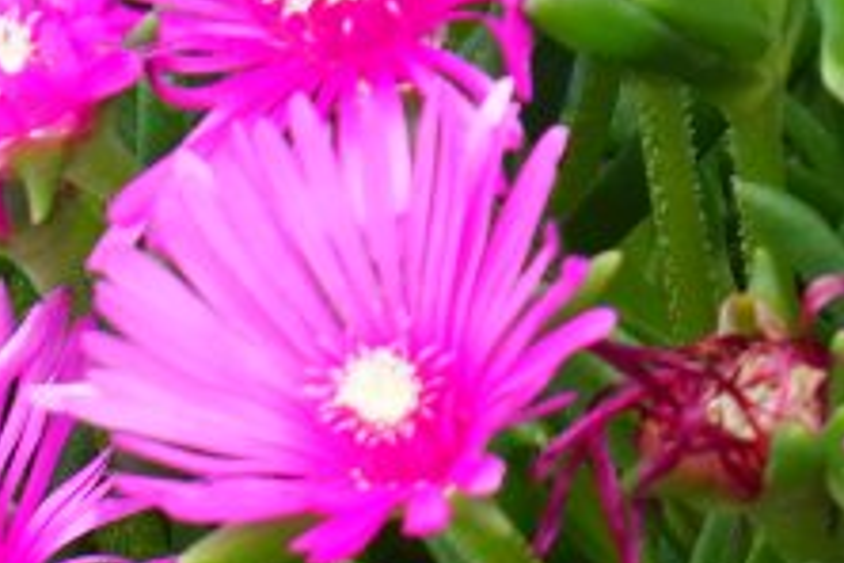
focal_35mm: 788
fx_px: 18463
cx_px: -1642
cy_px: 1645
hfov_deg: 2.6
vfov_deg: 1.7
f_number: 8
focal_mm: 73
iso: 320
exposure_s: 1/200
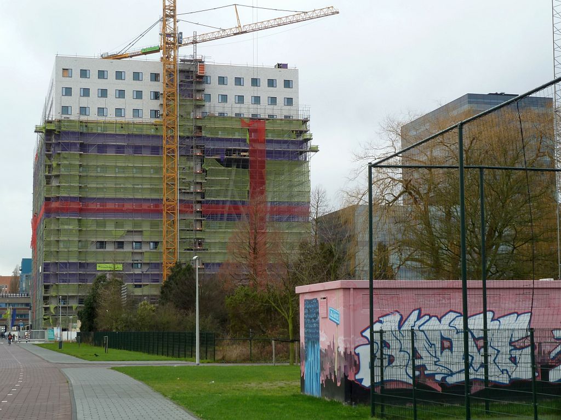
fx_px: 1020
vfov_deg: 23.2
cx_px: 280
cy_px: 210
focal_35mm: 63
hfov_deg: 30.8
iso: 80
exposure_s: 1/100
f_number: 4
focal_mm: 10.3
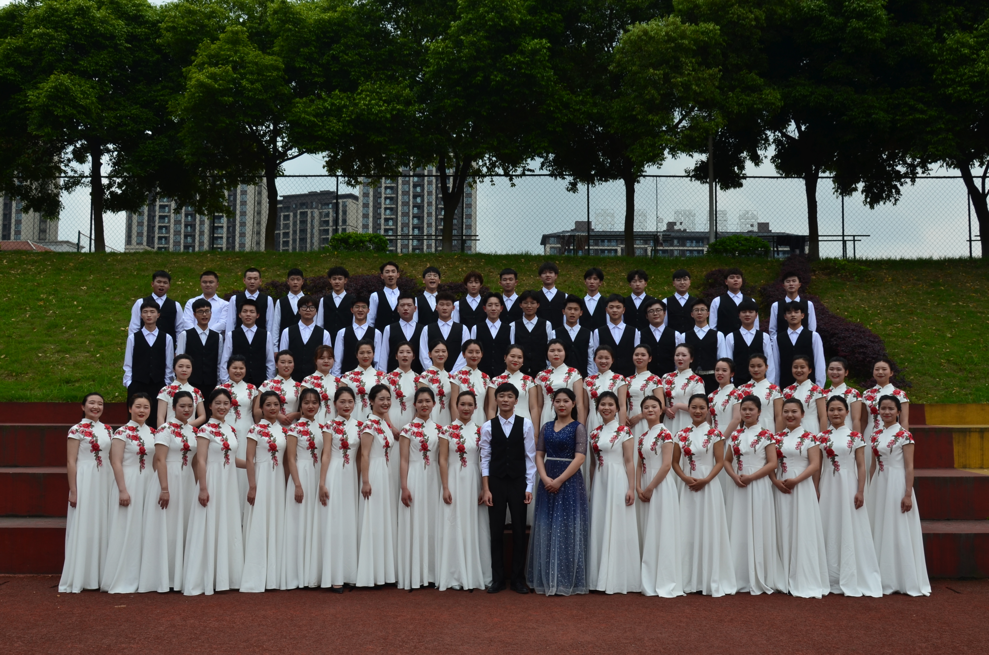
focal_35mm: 36
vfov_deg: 36.7
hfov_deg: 53.2
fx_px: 987
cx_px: 494
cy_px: 328
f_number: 10
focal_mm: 24
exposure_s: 1/250
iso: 200
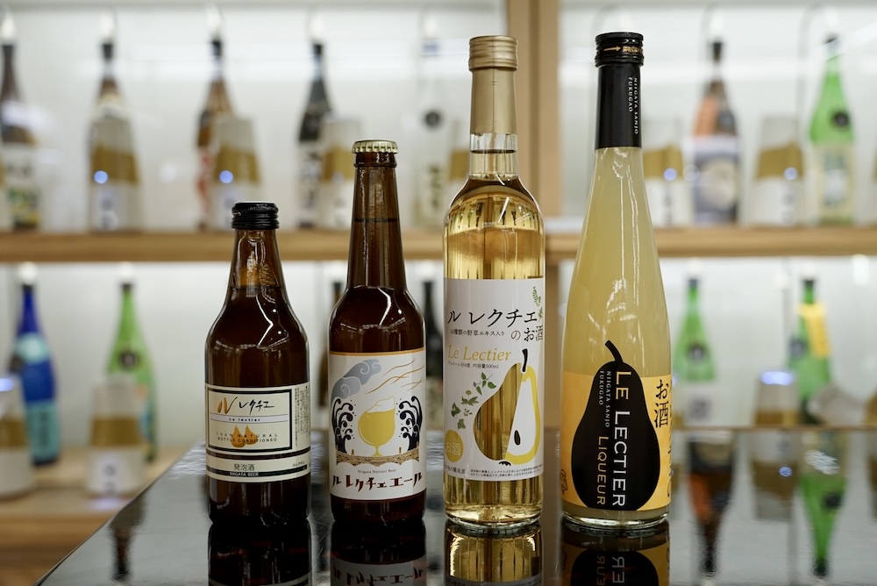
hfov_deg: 46.4
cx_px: 438
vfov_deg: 31.9
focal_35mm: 42
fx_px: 1024
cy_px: 293
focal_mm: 42
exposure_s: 1/60
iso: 500
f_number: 4
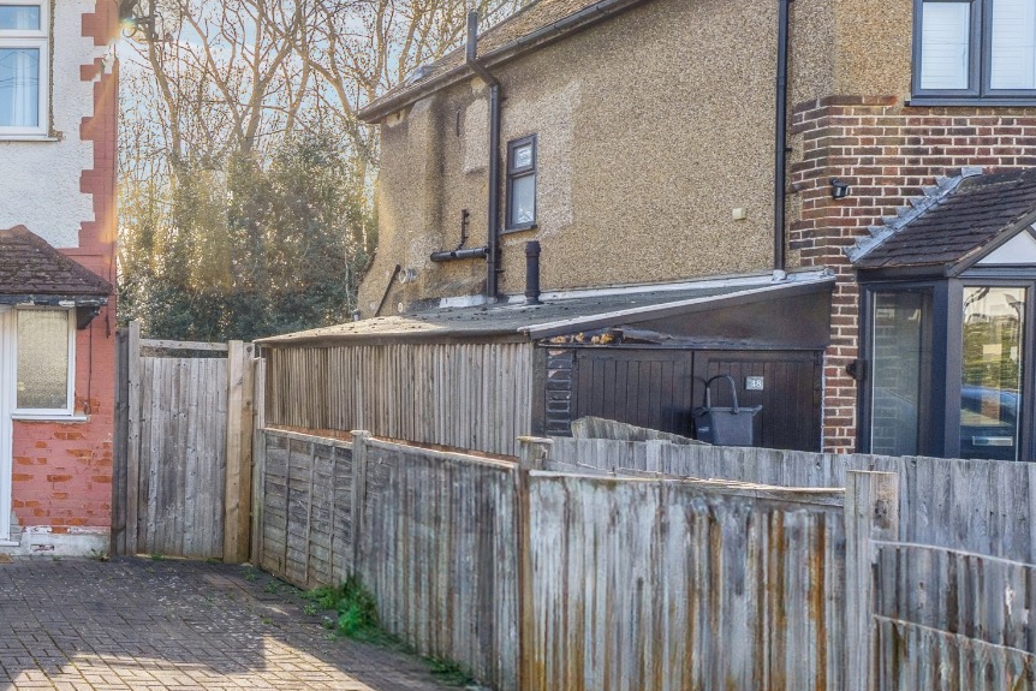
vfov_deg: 34.9
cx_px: -147
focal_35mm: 38
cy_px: 415
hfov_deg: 39.6
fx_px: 1094
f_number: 8
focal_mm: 16
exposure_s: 1/250
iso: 320
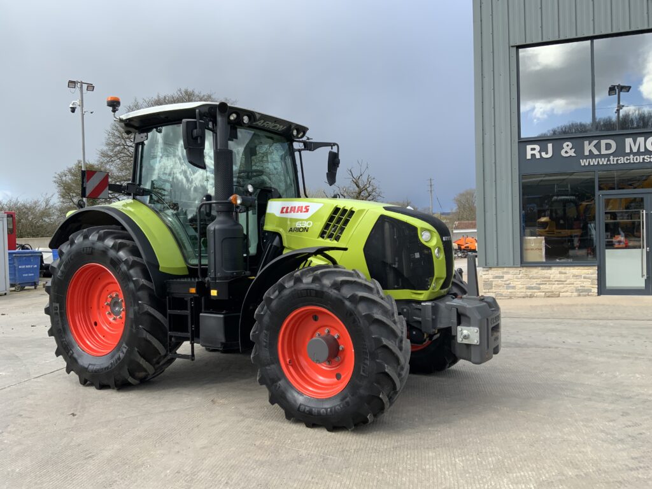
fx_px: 546
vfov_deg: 48.2
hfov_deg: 61.7
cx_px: 326
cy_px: 244
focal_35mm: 29
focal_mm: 3
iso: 16
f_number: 1.8
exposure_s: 1/869
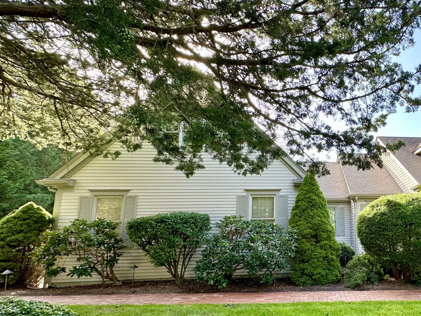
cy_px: 190
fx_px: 292
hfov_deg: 64.2
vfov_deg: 56.4
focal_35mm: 24
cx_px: 347
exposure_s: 1/307
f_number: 2.2
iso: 40
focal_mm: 2.22
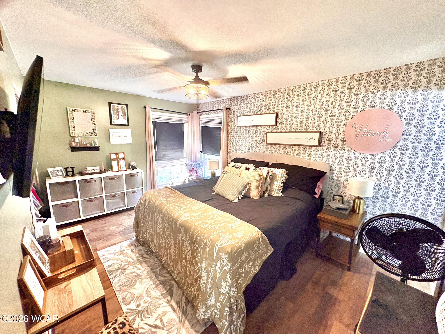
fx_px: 180
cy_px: 167
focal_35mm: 14
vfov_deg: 85.7
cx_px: 222
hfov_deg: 102.1
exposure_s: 1/60
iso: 640
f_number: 2.2
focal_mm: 2.22
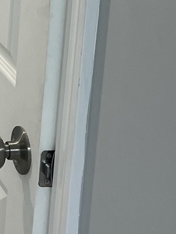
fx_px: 928
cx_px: -243
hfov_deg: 9.6
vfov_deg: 13.8
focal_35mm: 137
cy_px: -81
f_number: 1.6
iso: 64
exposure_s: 1/120
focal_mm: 5.1
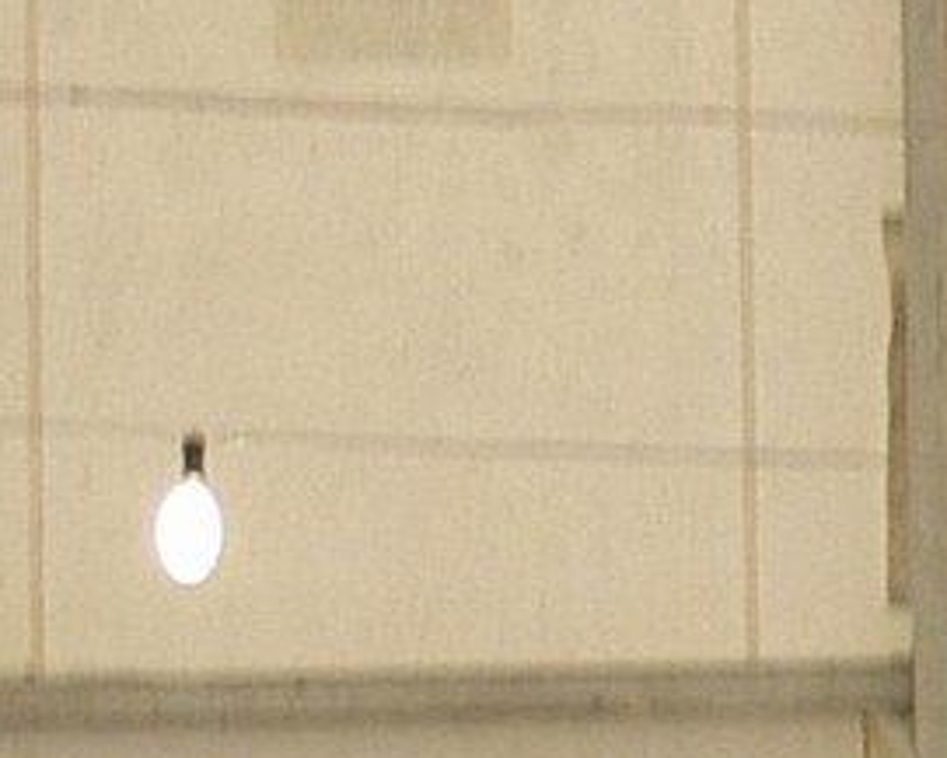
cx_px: 1929
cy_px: 1390
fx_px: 16178
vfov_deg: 2.7
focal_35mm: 577
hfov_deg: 3.3
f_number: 4.5
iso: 100
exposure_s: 1/84
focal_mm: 20.6
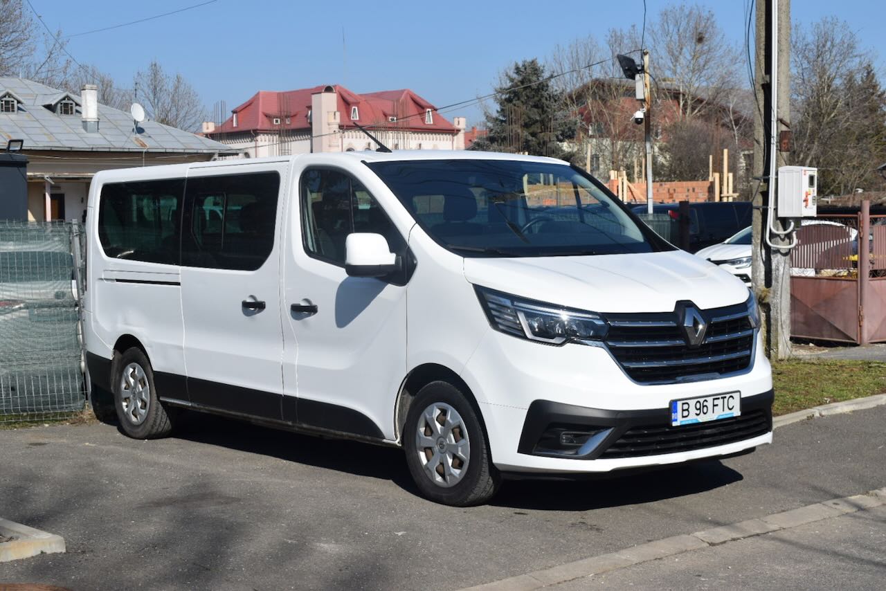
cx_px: 443
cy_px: 296
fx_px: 1403
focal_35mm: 57
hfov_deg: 35.0
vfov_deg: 23.8
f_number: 11
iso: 200
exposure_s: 1/500
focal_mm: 38
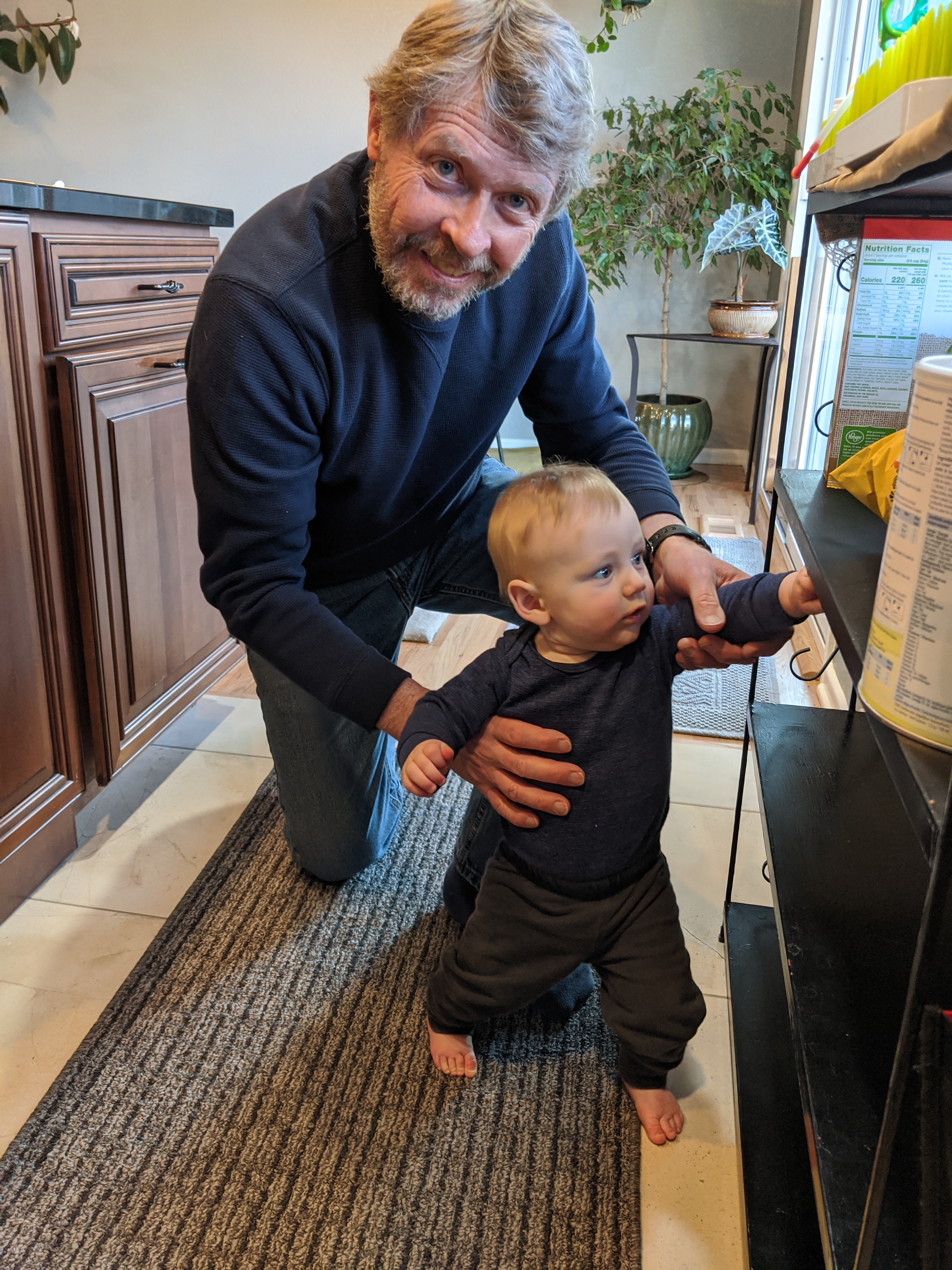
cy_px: 635
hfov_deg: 51.4
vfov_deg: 65.3
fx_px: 990
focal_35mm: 27
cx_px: 476
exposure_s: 1/60
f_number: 1.8
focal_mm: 4.44
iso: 185
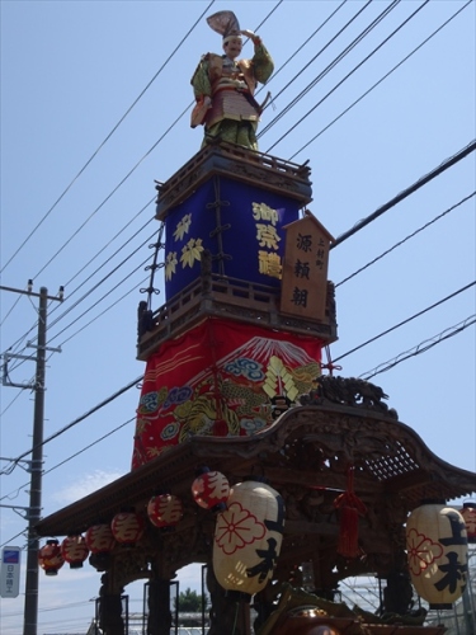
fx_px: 917
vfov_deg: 38.2
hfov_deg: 29.1
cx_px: 238
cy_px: 318
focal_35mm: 50
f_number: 4.5
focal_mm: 8.51
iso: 80
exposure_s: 1/800
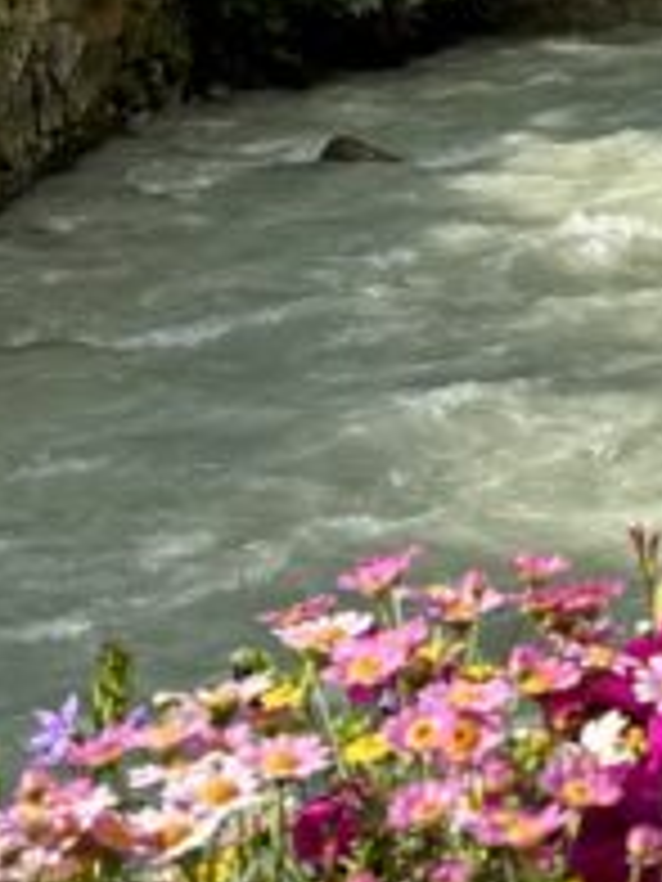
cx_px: 705
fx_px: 2805
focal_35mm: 110
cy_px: -225
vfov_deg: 17.0
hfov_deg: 13.2
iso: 80
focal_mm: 6.86
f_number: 1.78
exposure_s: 1/3356
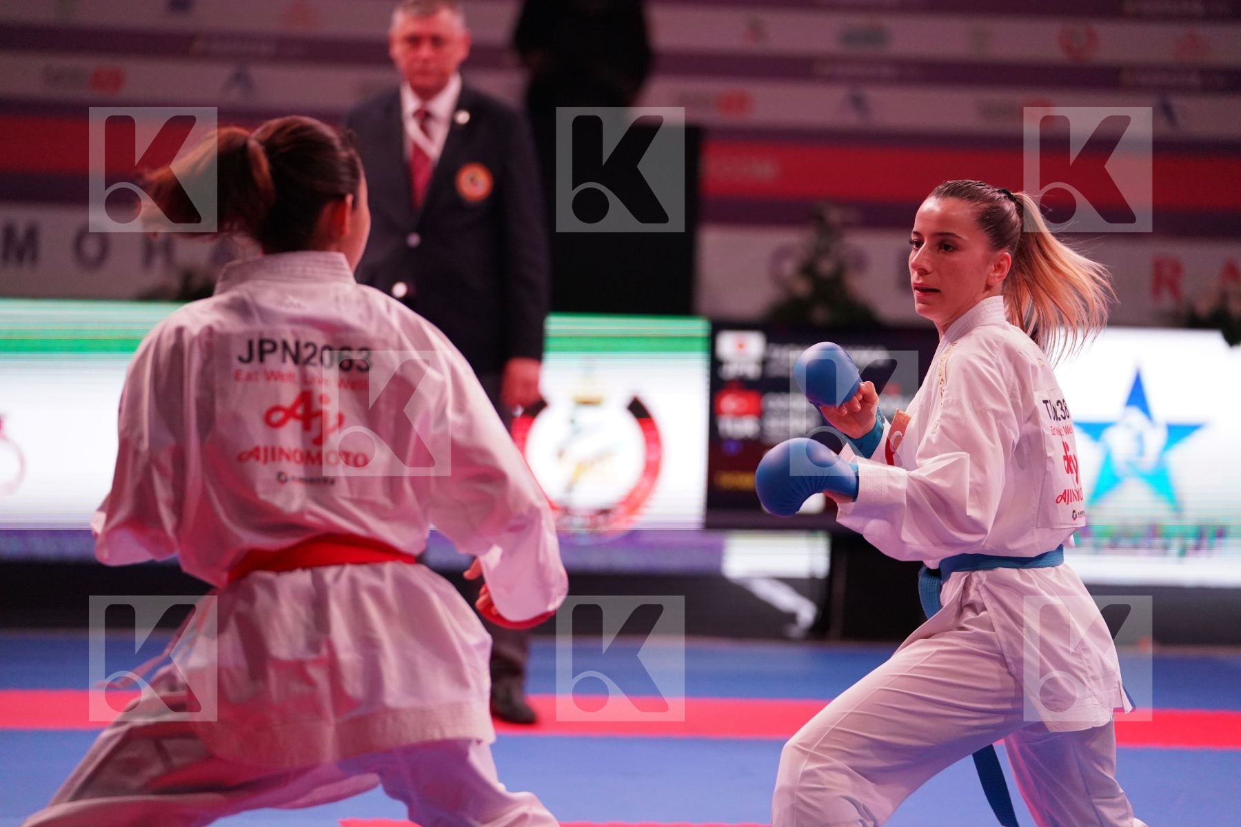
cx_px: 620
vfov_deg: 10.1
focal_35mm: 136
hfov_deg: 15.1
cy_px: 414
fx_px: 4688
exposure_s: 1/1000
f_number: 2.8
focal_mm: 136
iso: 4000
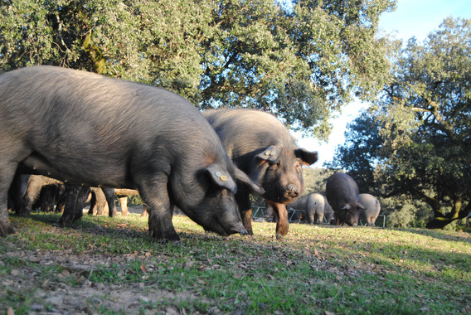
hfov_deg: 38.8
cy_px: 158
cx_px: 236
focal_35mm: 51
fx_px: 668
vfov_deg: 26.5
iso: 800
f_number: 4.5
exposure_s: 1/400
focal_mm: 34
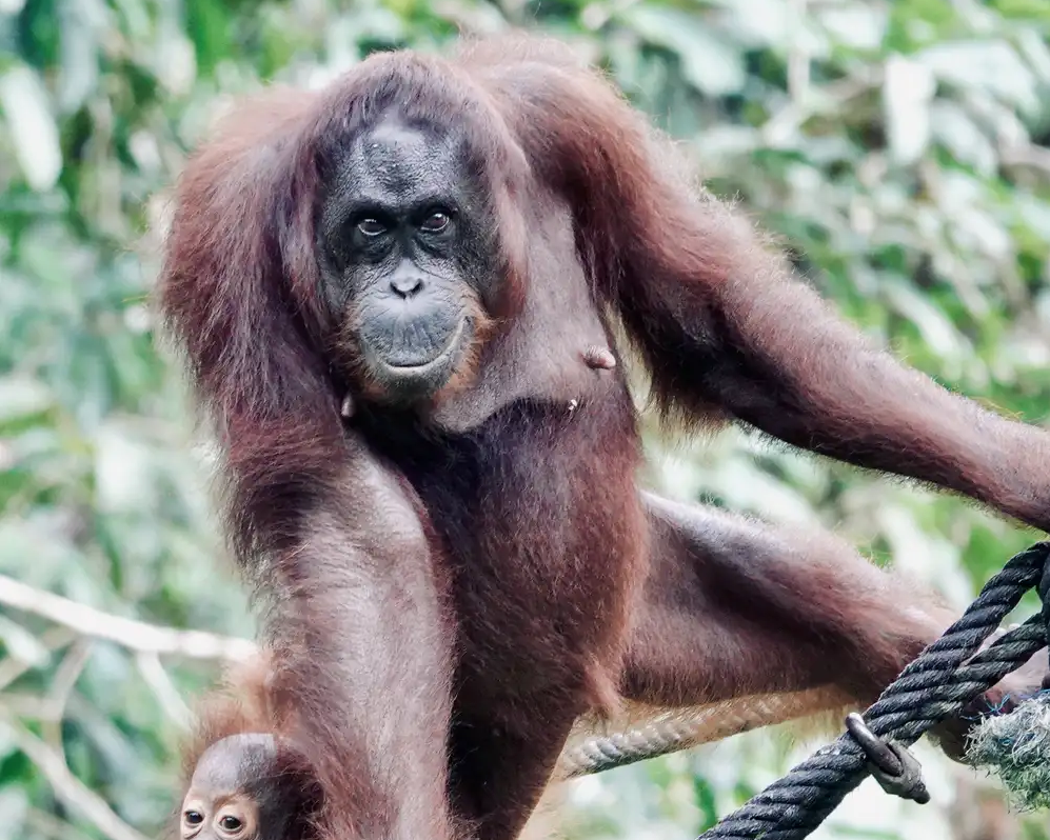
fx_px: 26326
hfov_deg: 2.3
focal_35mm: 847
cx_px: 526
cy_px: 491
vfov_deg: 1.8
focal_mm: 220
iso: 800
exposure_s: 1/100
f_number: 4
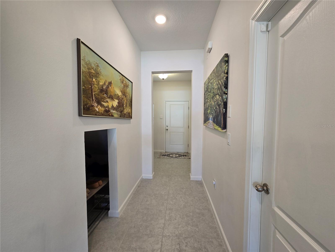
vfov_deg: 89.9
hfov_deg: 106.2
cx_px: 168
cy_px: 126
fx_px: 126
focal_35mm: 13
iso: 100
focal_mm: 2.2
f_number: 2.2
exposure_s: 1/60
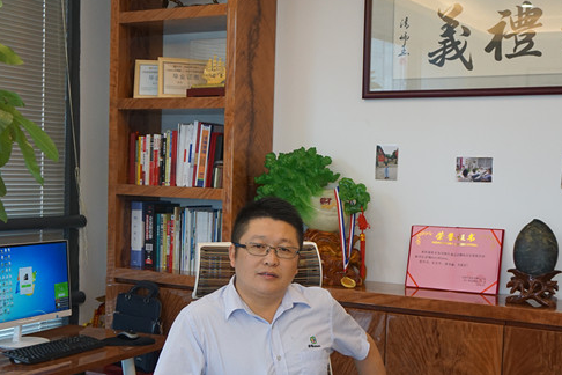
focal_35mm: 52
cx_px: 245
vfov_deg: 26.0
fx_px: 809
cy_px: 245
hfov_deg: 38.2
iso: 640
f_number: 4
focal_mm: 21
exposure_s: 1/160
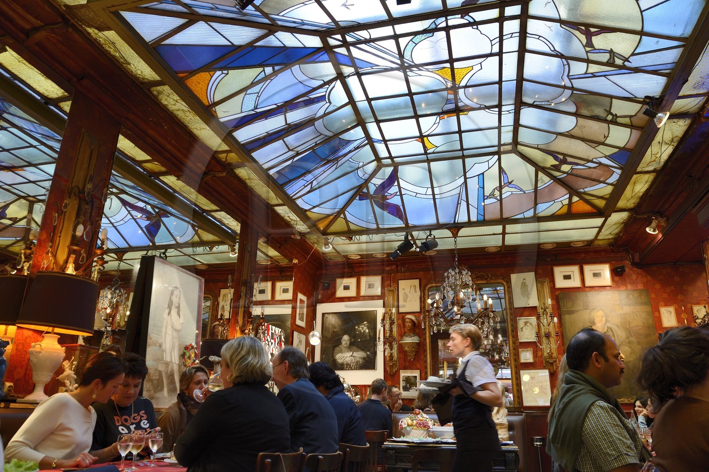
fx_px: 473
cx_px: 354
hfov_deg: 73.8
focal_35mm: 24
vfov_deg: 53.1
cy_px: 236
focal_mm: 24
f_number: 5
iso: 800
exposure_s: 1/50
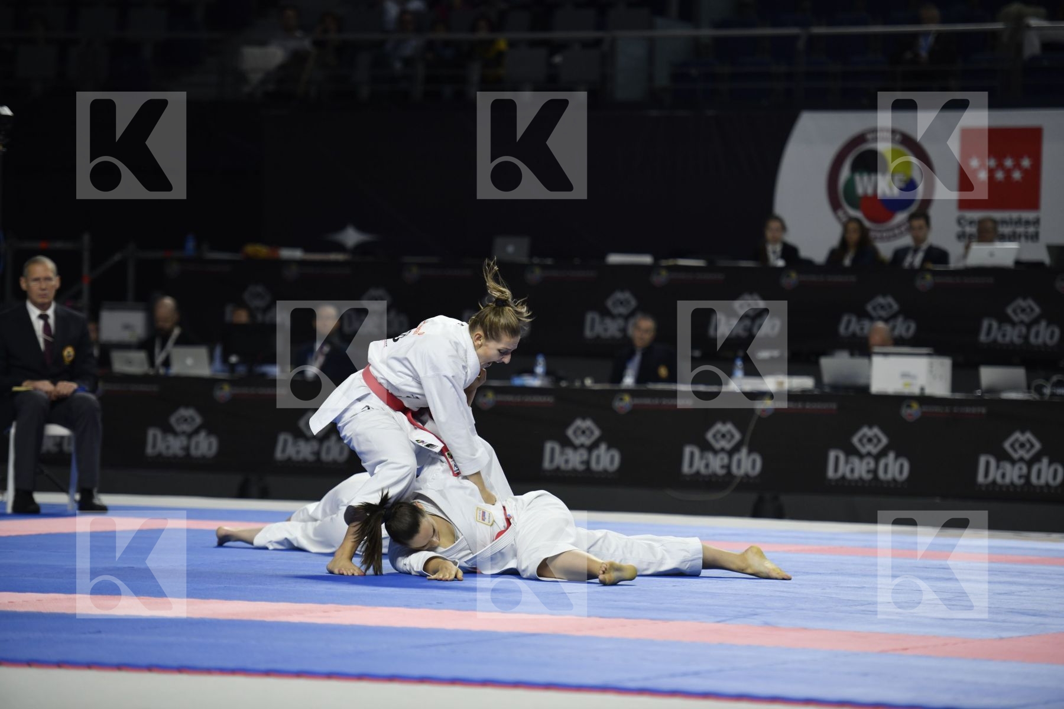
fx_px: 4729
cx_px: 532
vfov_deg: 8.6
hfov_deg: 12.8
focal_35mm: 160
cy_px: 354
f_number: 2.8
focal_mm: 160
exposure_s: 1/800
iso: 800
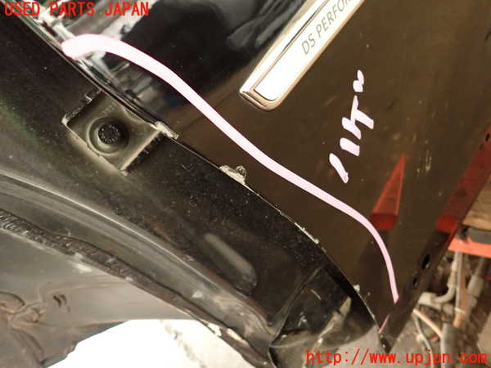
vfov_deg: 54.9
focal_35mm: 25
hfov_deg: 69.4
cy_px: 184
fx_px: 355
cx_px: 246
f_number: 2
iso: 640
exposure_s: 1/30
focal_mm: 4.5
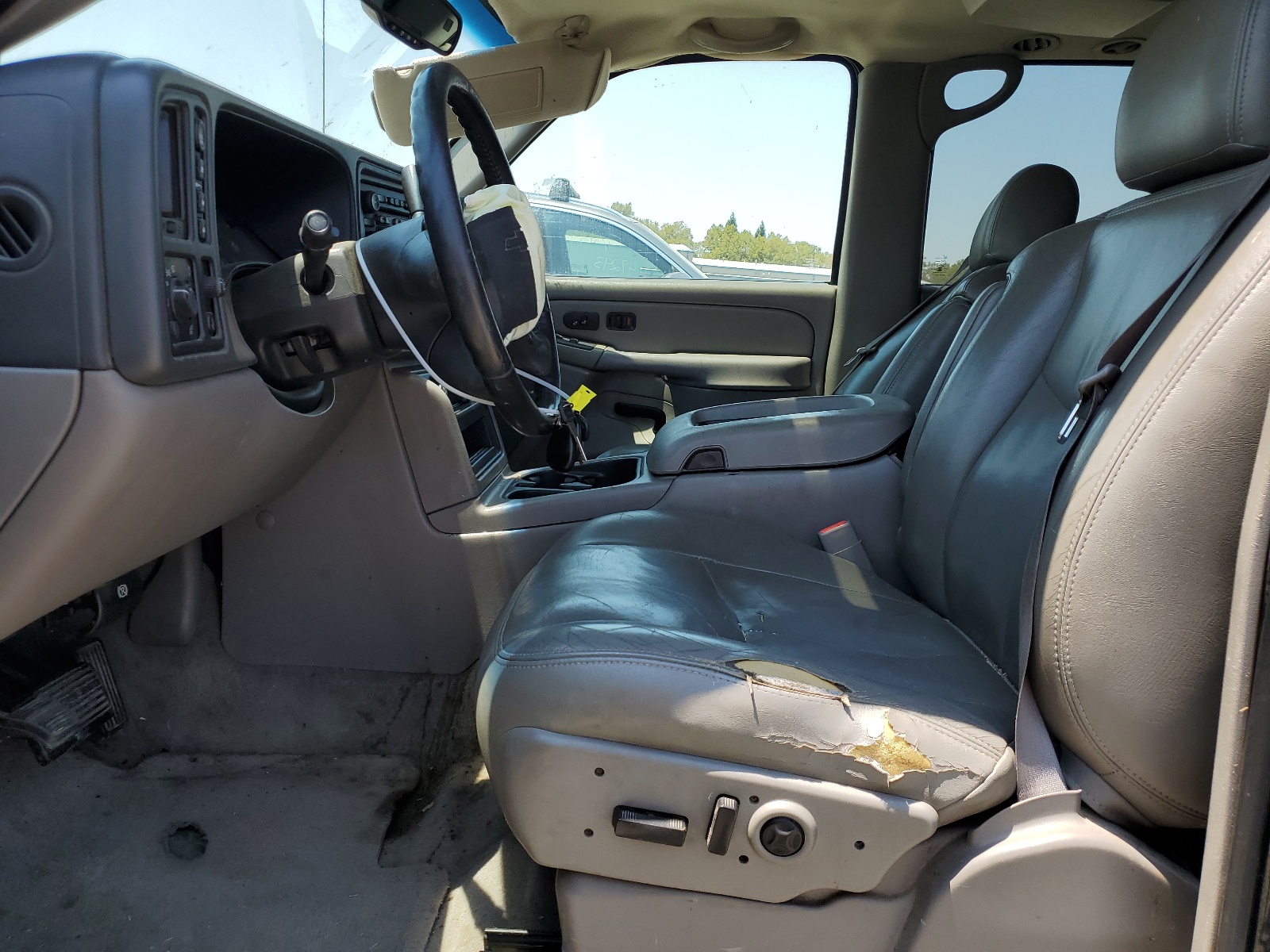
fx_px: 954
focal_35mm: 26
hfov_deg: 67.3
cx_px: 635
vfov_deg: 53.1
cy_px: 476
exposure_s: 1/1111
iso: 50
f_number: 1.5
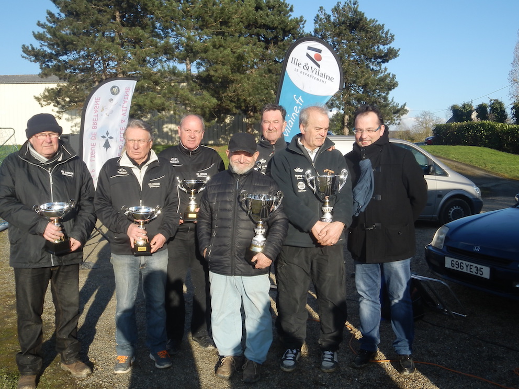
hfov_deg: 55.4
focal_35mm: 33
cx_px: 260
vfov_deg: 42.9
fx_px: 495
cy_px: 194
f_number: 3.7
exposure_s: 1/500
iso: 80
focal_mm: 5.9
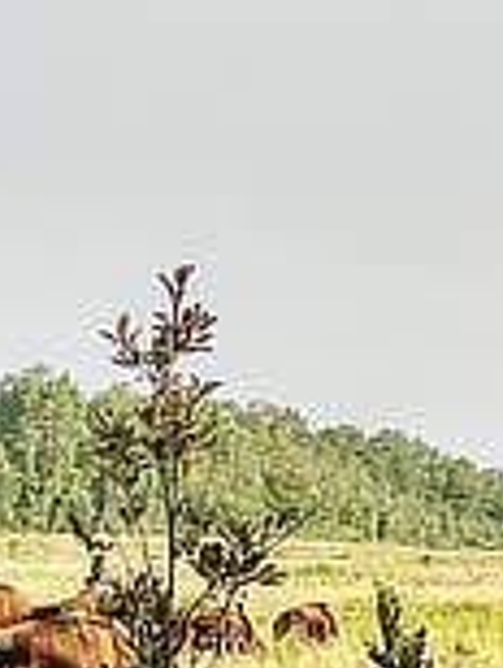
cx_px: -529
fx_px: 5217
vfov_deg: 7.3
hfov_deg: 5.4
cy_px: 403
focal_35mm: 270
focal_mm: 6
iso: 25
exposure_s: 1/786
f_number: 2
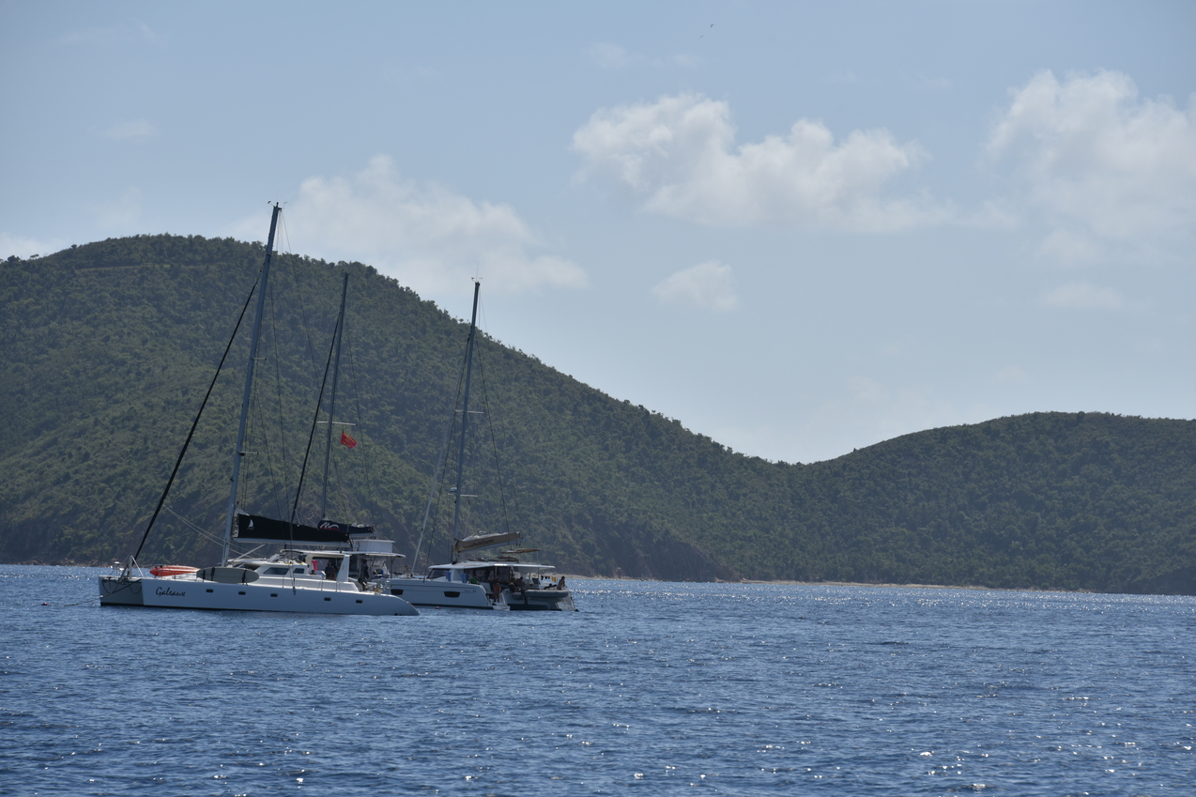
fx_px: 7008
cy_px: 399
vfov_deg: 6.5
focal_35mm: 211
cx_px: 597
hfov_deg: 9.8
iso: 100
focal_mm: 210
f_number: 11
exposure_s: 1/500
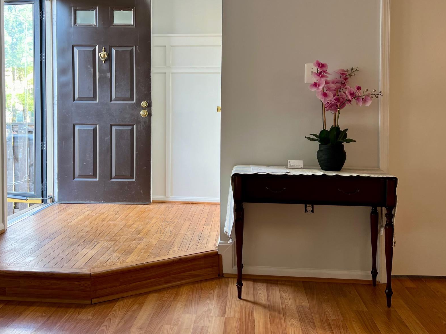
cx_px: 199
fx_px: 438
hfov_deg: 53.8
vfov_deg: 41.5
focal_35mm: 34
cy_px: 123
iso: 40
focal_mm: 5.7
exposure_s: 1/120
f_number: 1.5
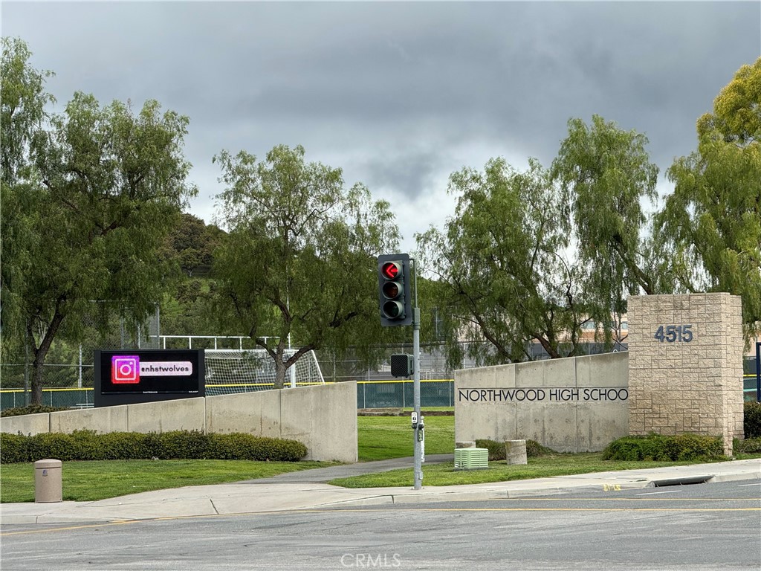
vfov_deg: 12.3
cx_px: 380
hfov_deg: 16.4
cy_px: 286
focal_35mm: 120
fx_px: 2638
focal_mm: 15.66
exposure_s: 1/687
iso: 50
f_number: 2.8
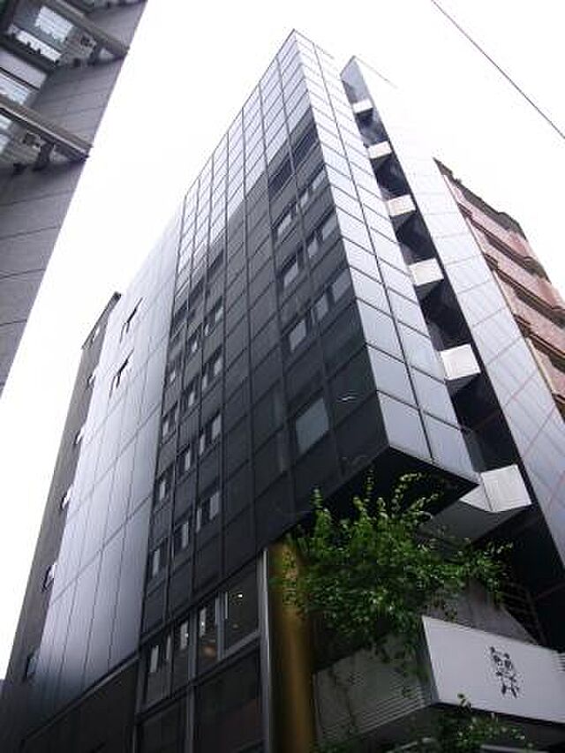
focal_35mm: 28
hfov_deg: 49.8
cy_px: 376
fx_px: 609
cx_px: 282
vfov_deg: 63.4
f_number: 2.8
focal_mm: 4.6
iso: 80
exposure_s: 1/400
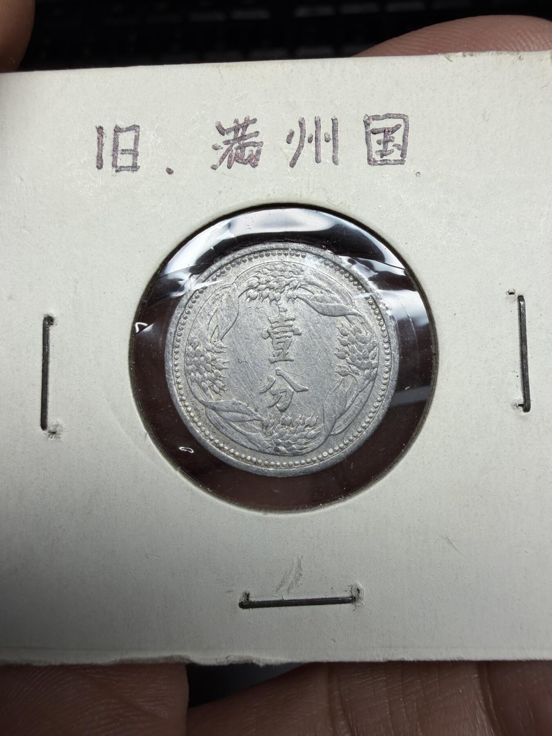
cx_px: 276
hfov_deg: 53.1
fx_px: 553
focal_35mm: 26
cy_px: 368
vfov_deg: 67.3
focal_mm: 2.22
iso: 50
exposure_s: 1/404
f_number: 2.2
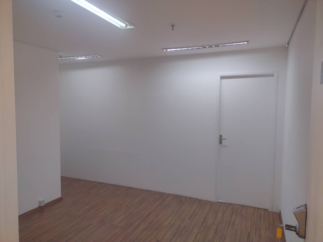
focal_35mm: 27
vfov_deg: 51.4
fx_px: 252
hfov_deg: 65.3
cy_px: 121
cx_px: 162
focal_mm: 4.71
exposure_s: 1/60
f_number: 1.7
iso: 100
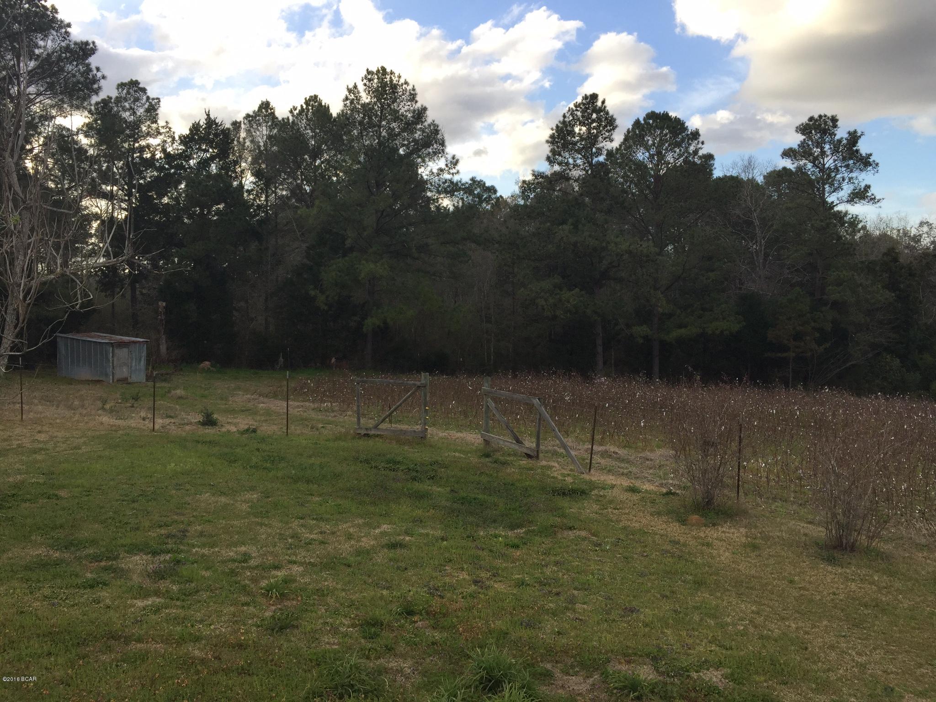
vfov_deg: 48.2
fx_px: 784
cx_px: 468
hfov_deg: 61.7
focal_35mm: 29
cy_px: 351
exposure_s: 1/501
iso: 32
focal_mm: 4.15
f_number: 2.2
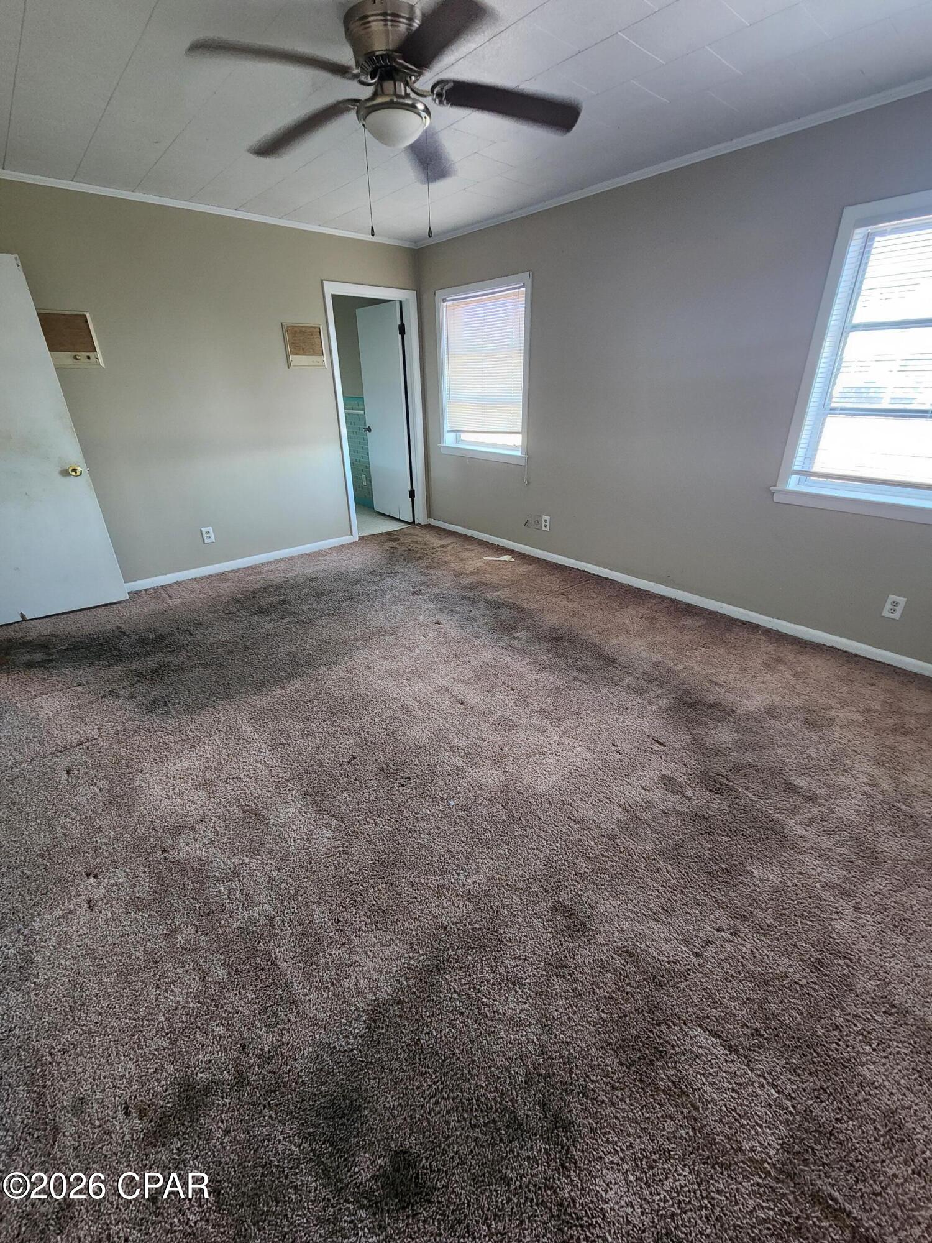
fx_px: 467
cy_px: 622
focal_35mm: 13
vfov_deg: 106.2
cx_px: 466
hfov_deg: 89.9
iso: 400
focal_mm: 2.2
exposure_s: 1/30
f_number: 2.2
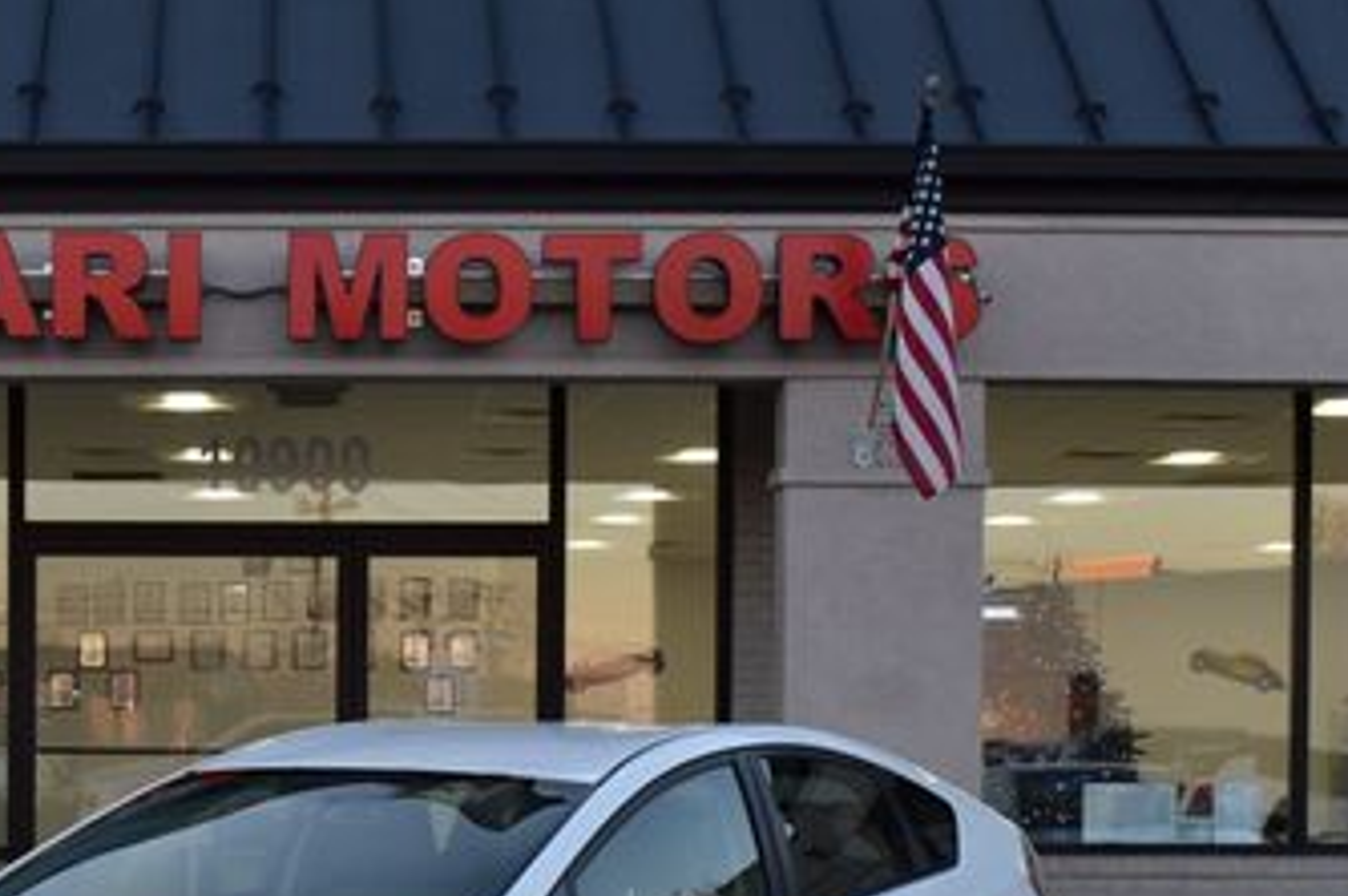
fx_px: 2581
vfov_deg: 19.3
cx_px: 266
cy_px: 844
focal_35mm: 69
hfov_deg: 28.6
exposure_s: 1/100
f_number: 9
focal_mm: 24
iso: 400
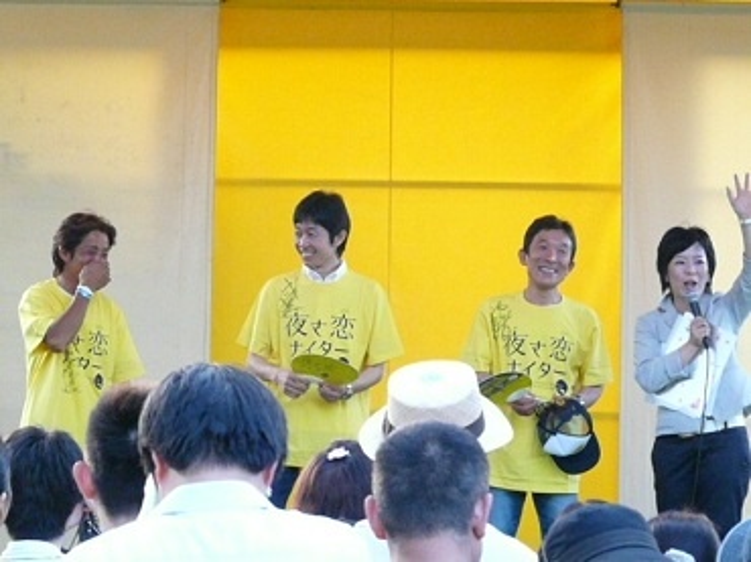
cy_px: 281
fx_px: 3491
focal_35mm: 161
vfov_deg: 9.2
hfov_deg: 12.3
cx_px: 376
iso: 1600
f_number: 4
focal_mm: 26.4
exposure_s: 1/200
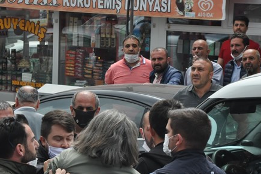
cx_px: 85
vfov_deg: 5.8
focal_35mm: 235
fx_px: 1701
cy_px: 119
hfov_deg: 8.8
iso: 1000
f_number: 8
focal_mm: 105
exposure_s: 1/1000
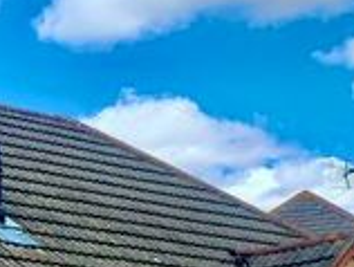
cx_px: -190
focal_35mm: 115
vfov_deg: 12.5
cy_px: 342
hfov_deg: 15.6
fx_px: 1178
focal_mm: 4.25
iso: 25
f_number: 1.8
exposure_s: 1/1427
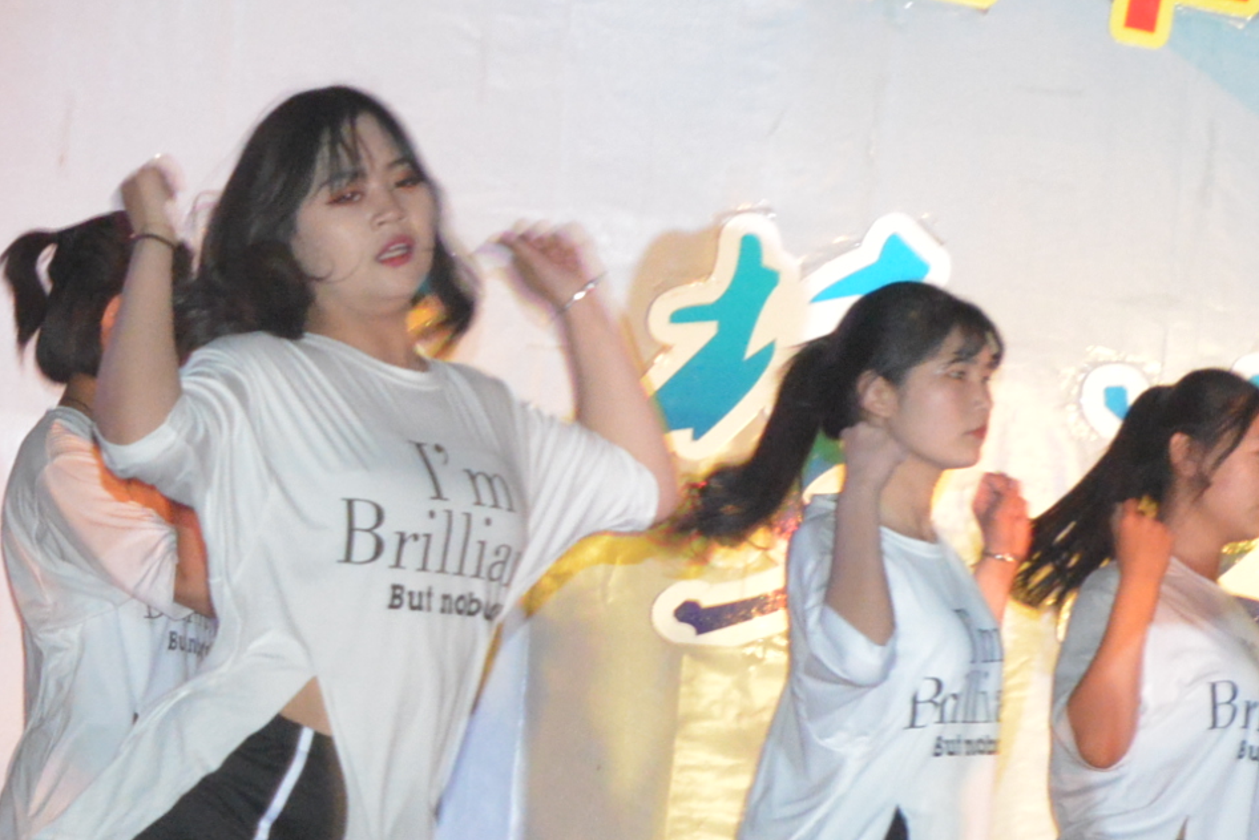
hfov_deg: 8.4
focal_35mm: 241
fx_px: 8430
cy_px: 621
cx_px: -534
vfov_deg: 5.7
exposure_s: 1/60
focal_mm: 62
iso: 6400
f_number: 8
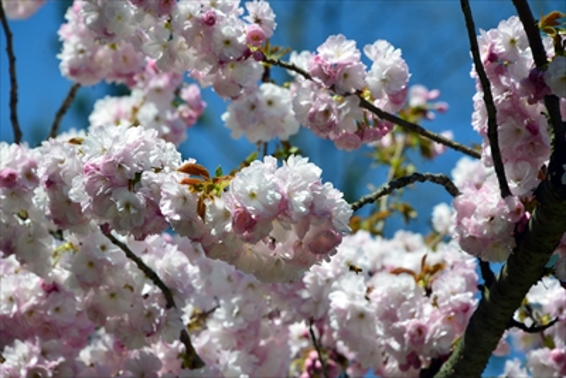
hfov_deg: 6.9
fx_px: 4718
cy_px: 189
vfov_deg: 4.6
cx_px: 283
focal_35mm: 300
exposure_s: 1/500
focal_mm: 300
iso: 400
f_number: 13
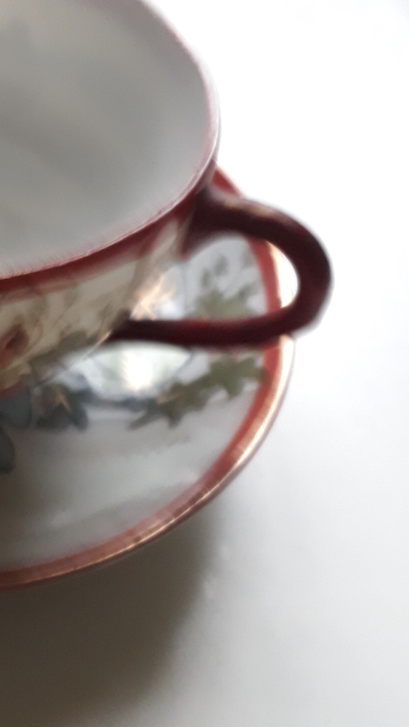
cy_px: 403
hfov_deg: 19.9
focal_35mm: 56
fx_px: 1079
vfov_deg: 37.2
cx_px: -107
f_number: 1.9
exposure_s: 1/17
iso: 160
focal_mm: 3.6
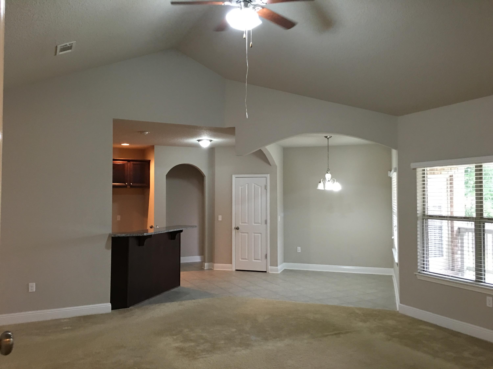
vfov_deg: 48.2
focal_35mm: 29
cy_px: 184
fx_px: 413
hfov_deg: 61.7
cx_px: 246
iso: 100
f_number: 2.2
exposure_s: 1/15
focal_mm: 4.15
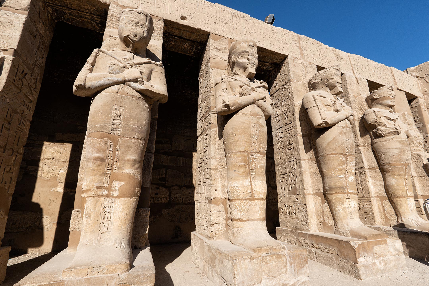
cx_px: 214
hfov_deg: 95.0
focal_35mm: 16
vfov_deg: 72.1
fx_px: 197
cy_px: 143
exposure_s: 1/320
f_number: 8
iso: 100
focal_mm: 11
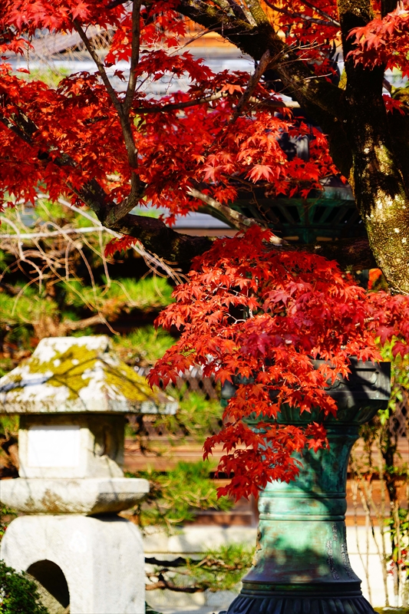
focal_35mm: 198
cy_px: 307
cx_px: 204
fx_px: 3375
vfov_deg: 10.4
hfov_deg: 6.9
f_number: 5.6
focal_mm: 198
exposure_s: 1/200
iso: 125
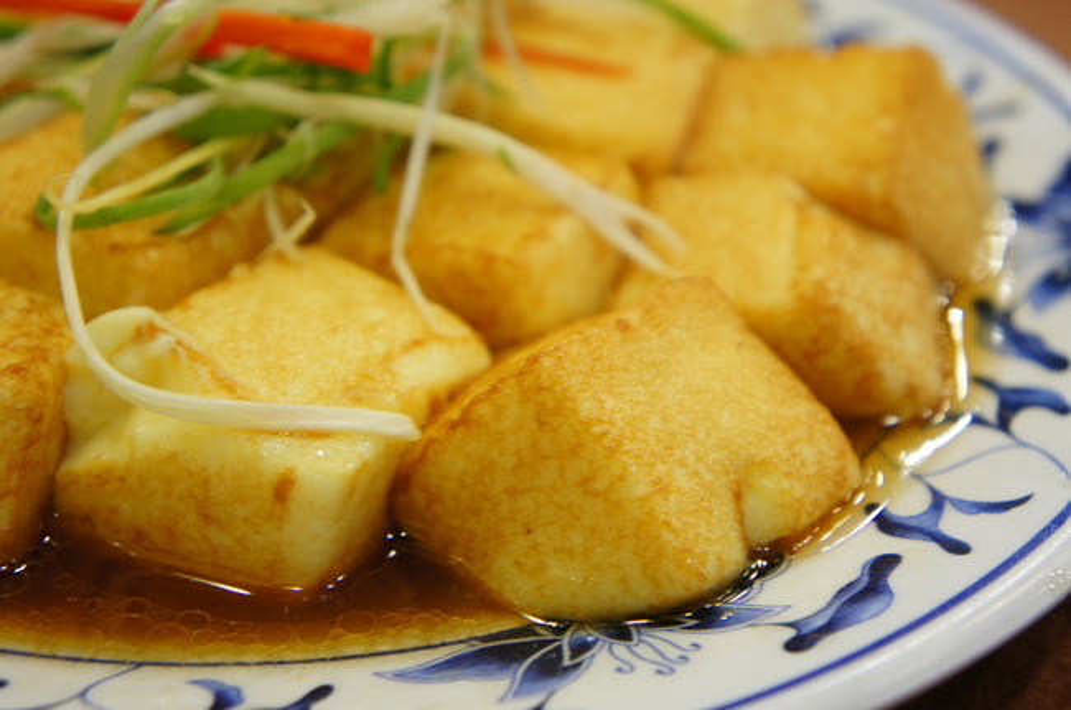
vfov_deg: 19.7
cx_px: 536
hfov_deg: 29.3
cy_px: 355
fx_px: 2049
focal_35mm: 69
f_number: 5
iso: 400
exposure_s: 1/20
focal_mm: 46
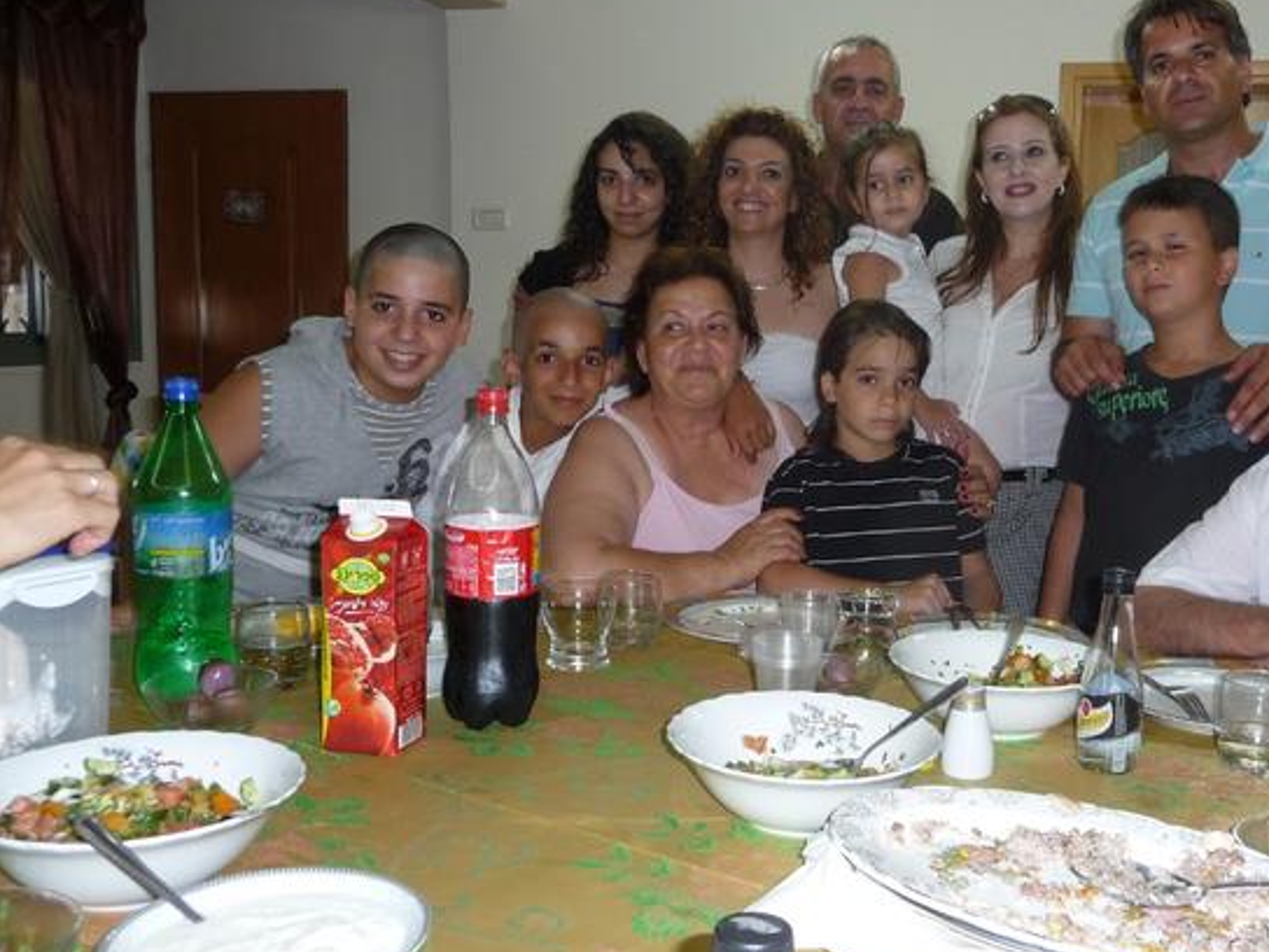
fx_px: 1320
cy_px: 509
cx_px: 814
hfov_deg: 50.7
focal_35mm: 36
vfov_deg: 39.6
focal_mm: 4.7
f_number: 3.3
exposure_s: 1/30
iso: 125
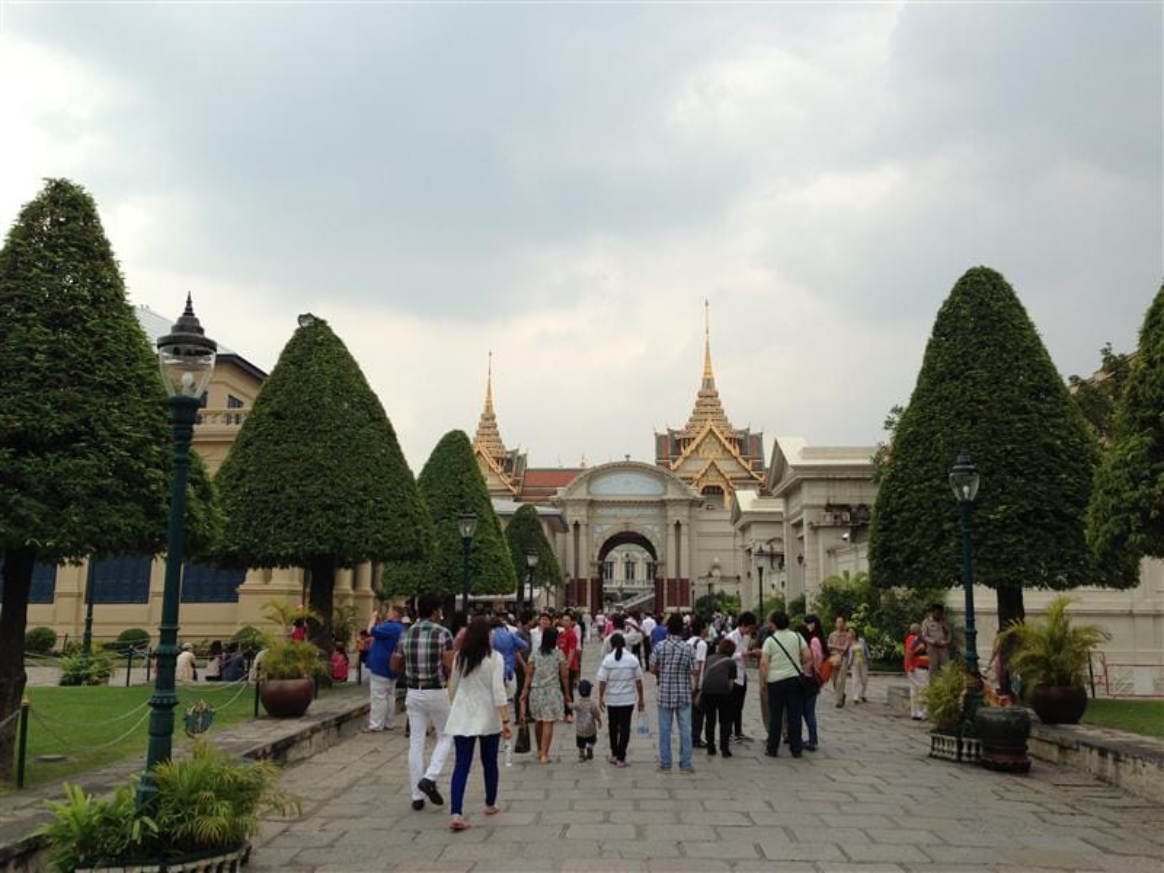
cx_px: 582
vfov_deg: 42.9
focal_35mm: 33
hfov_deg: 55.4
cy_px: 436
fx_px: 1110
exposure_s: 1/713
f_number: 2.4
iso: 50
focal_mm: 4.13
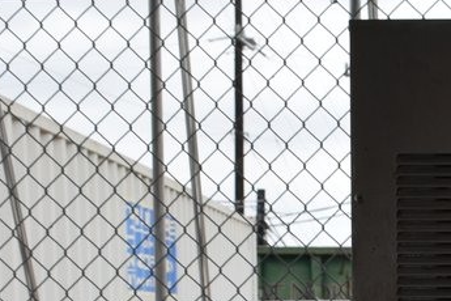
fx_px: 1854
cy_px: 669
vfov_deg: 8.6
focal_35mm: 148
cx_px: 561
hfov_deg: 13.4
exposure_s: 1/250
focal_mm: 20
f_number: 7.1
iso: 200
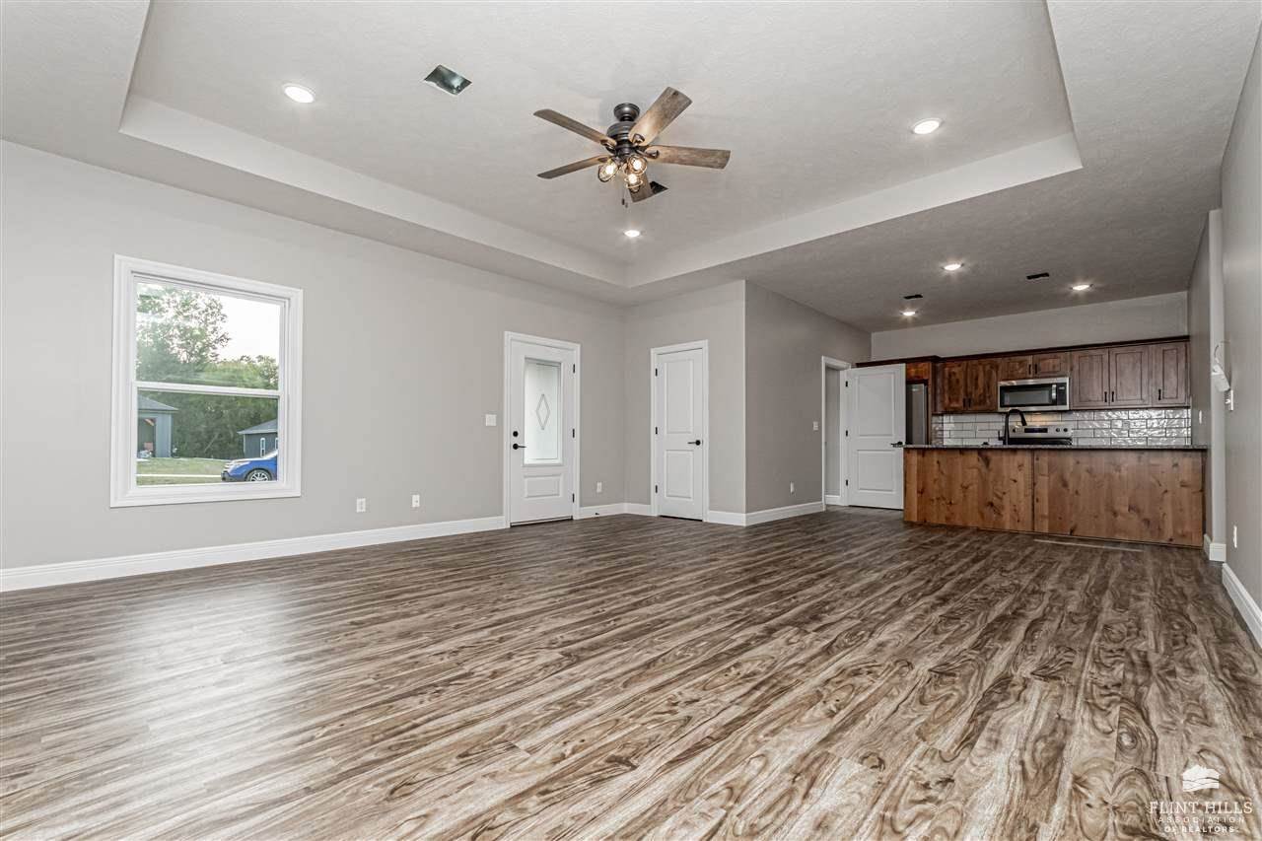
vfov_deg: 77.3
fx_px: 526
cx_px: 631
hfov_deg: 100.4
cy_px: 420
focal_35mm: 15
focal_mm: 10
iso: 1250
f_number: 10
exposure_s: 1/60
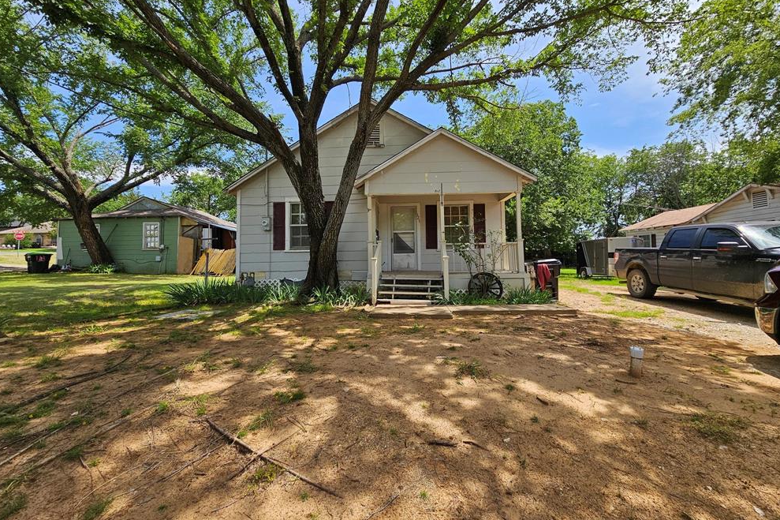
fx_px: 303
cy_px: 243
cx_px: 386
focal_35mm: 14
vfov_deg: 81.1
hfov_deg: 104.3
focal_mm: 2.2
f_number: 2.2
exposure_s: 1/1307
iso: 50
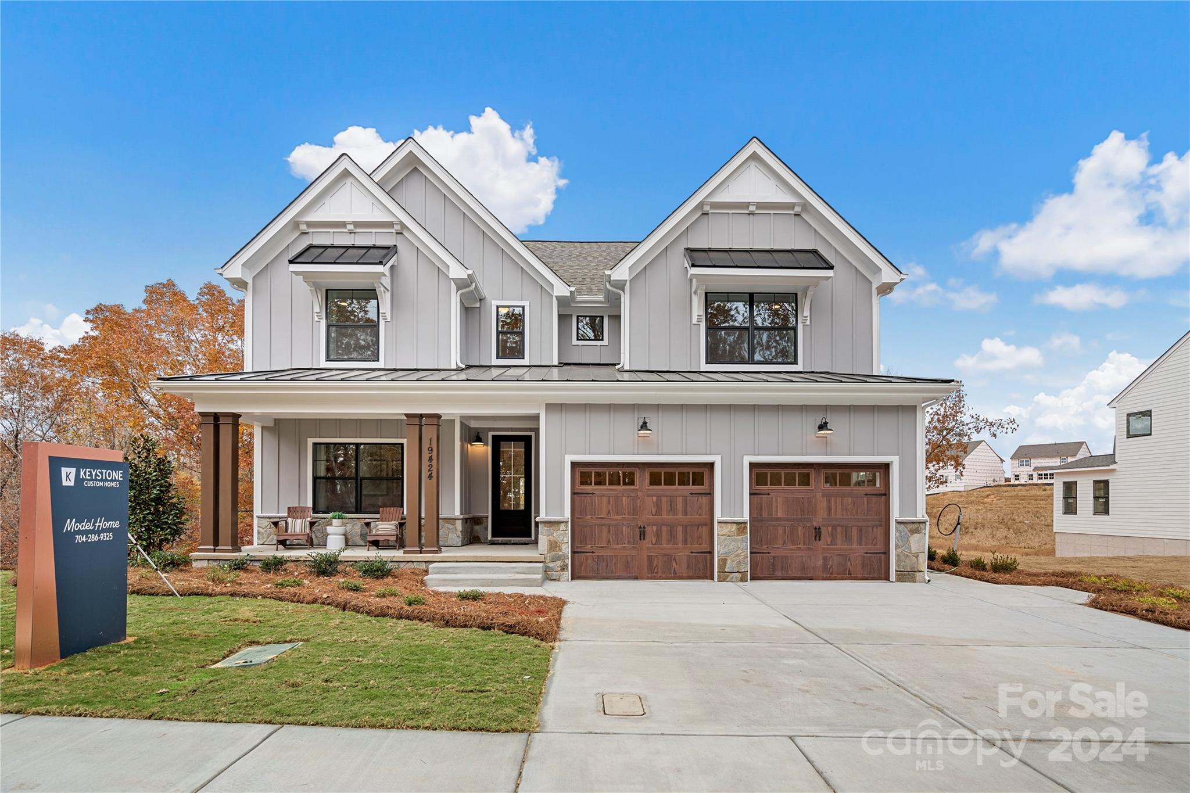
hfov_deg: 96.7
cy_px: 396
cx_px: 595
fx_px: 529
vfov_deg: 73.7
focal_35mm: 16
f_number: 8
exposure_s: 1/15
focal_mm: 16
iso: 320
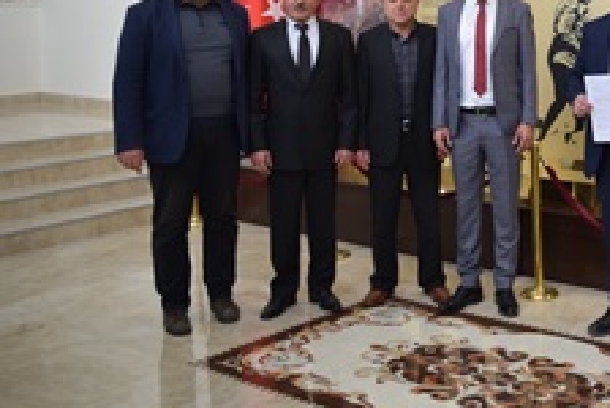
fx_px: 916
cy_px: 53
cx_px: 607
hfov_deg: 33.7
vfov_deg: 24.5
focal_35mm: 54
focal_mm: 18
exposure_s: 1/60
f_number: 4
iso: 560
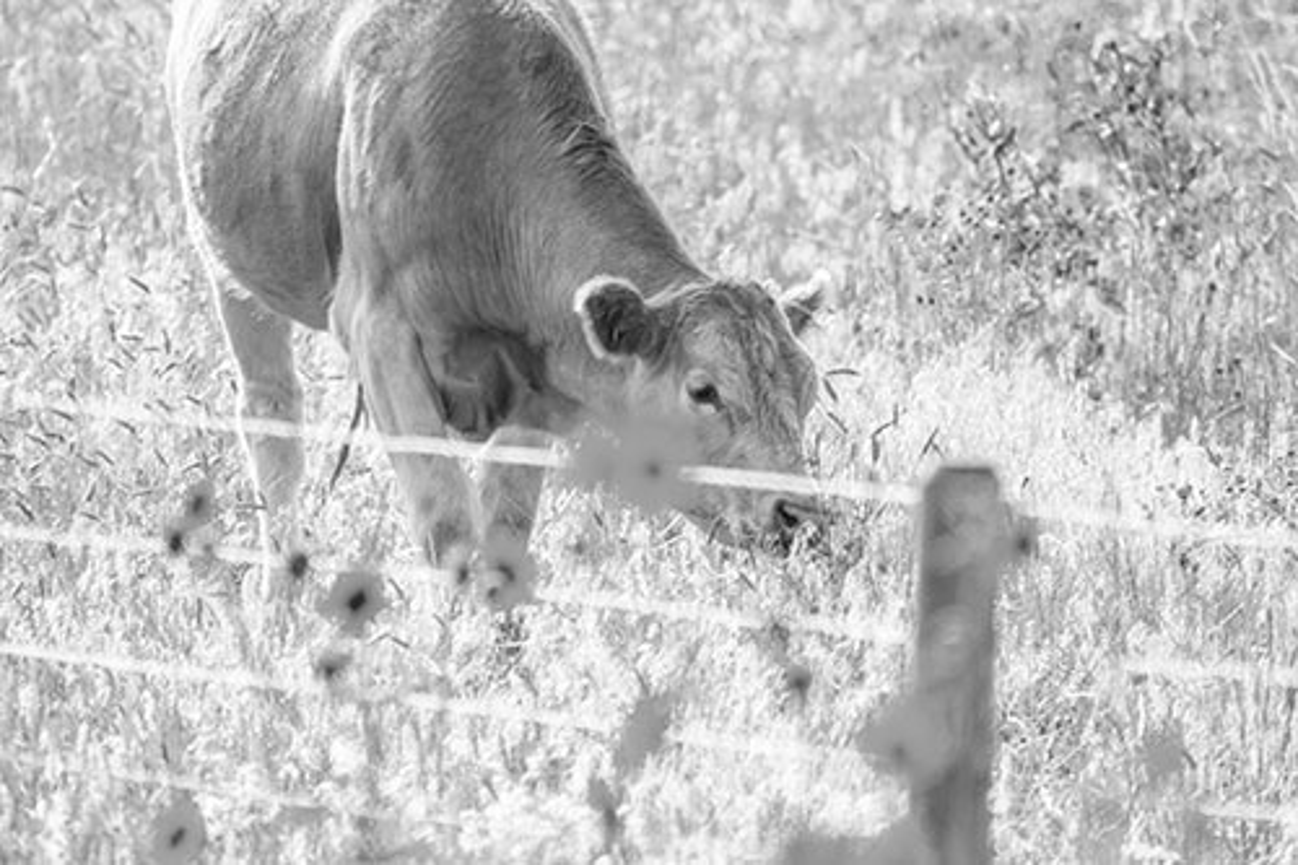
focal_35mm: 1200
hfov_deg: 1.7
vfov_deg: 1.1
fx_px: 43250
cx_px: 649
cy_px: 432
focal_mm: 1200
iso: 900
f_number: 13
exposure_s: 1/1250
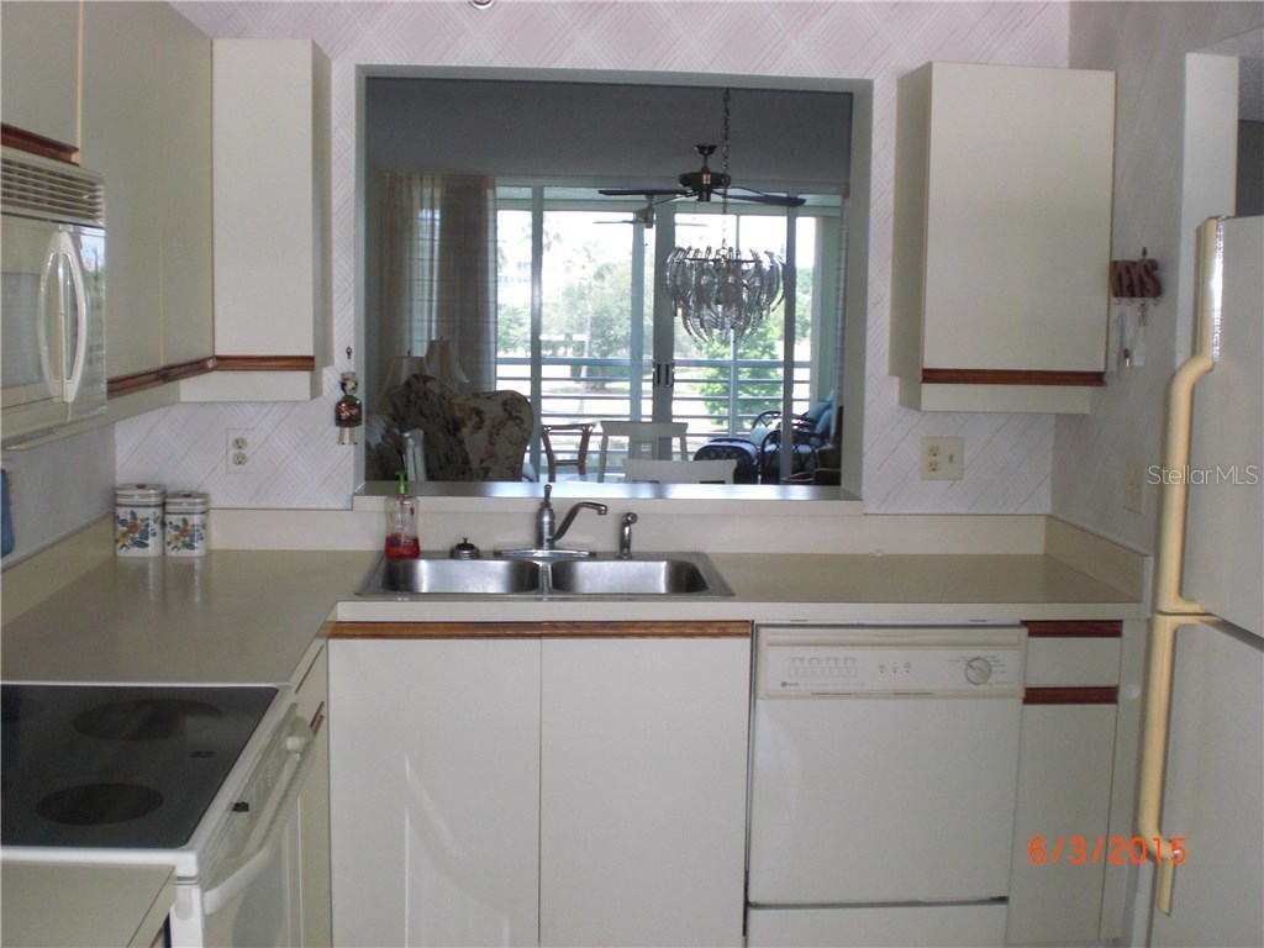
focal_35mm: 38
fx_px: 1388
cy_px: 474
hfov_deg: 49.0
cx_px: 632
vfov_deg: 37.7
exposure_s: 1/125
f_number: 3.1
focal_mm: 6.3
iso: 200
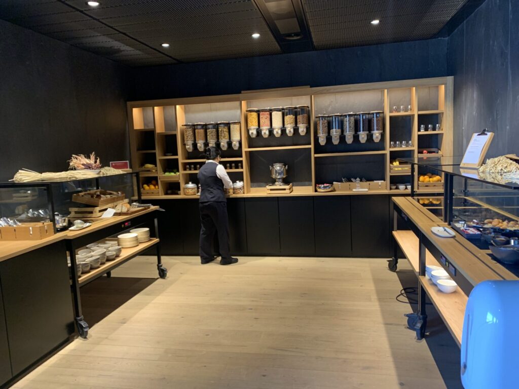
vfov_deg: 53.1
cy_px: 194
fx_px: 390
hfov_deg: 67.3
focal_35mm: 26
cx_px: 260
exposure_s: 1/51
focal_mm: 4.25
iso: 125
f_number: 1.8
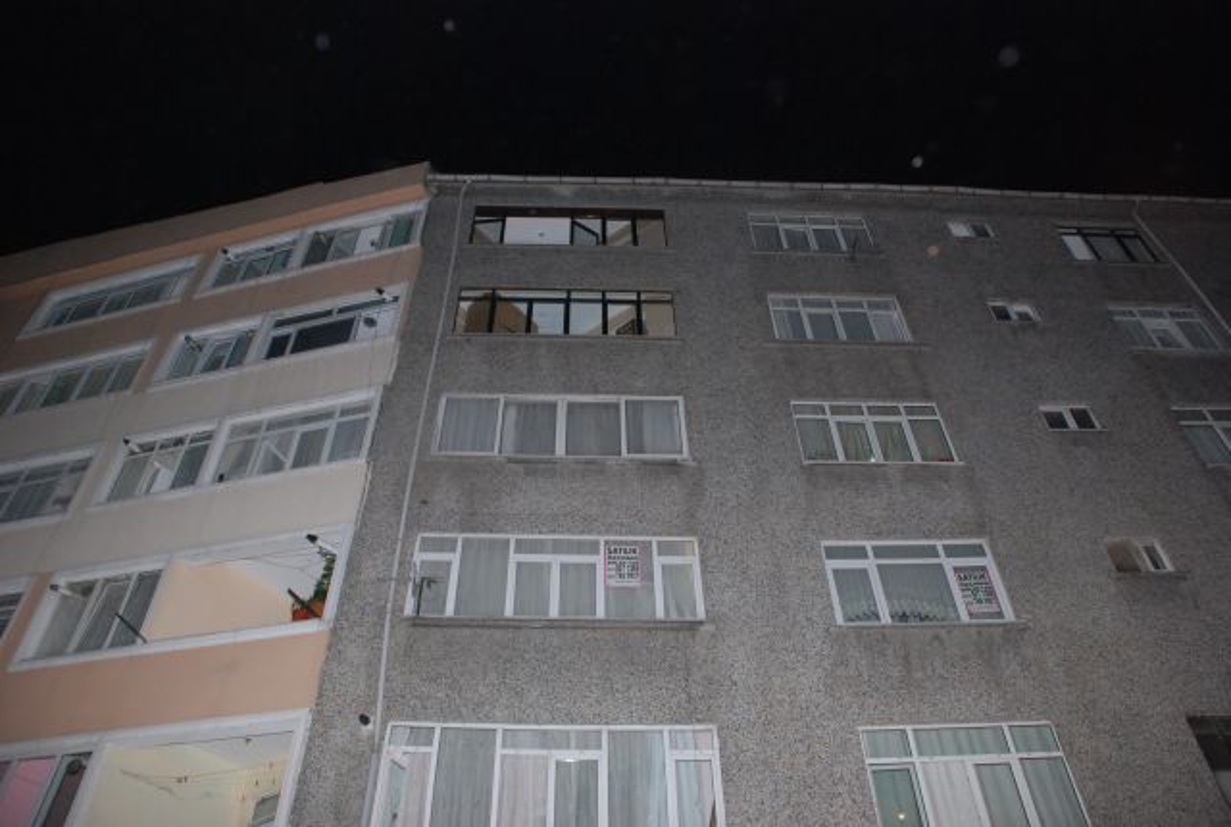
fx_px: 925
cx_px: 616
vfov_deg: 48.2
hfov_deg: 67.3
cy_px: 414
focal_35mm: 27
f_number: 7.1
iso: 1000
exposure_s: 1/60
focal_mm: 18
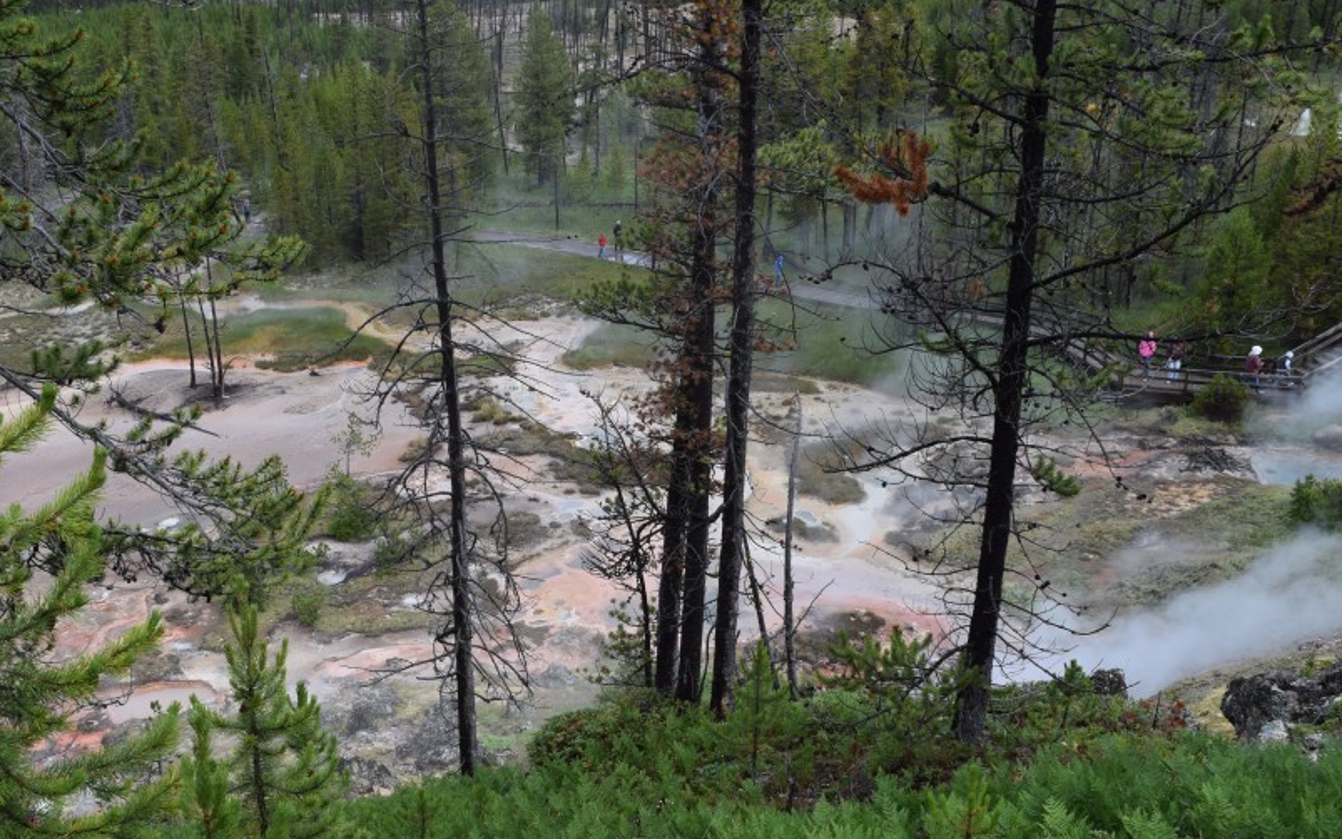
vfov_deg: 32.7
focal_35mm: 39
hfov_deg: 50.1
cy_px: 491
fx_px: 1426
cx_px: 543
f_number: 8
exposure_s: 1/250
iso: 220
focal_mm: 20
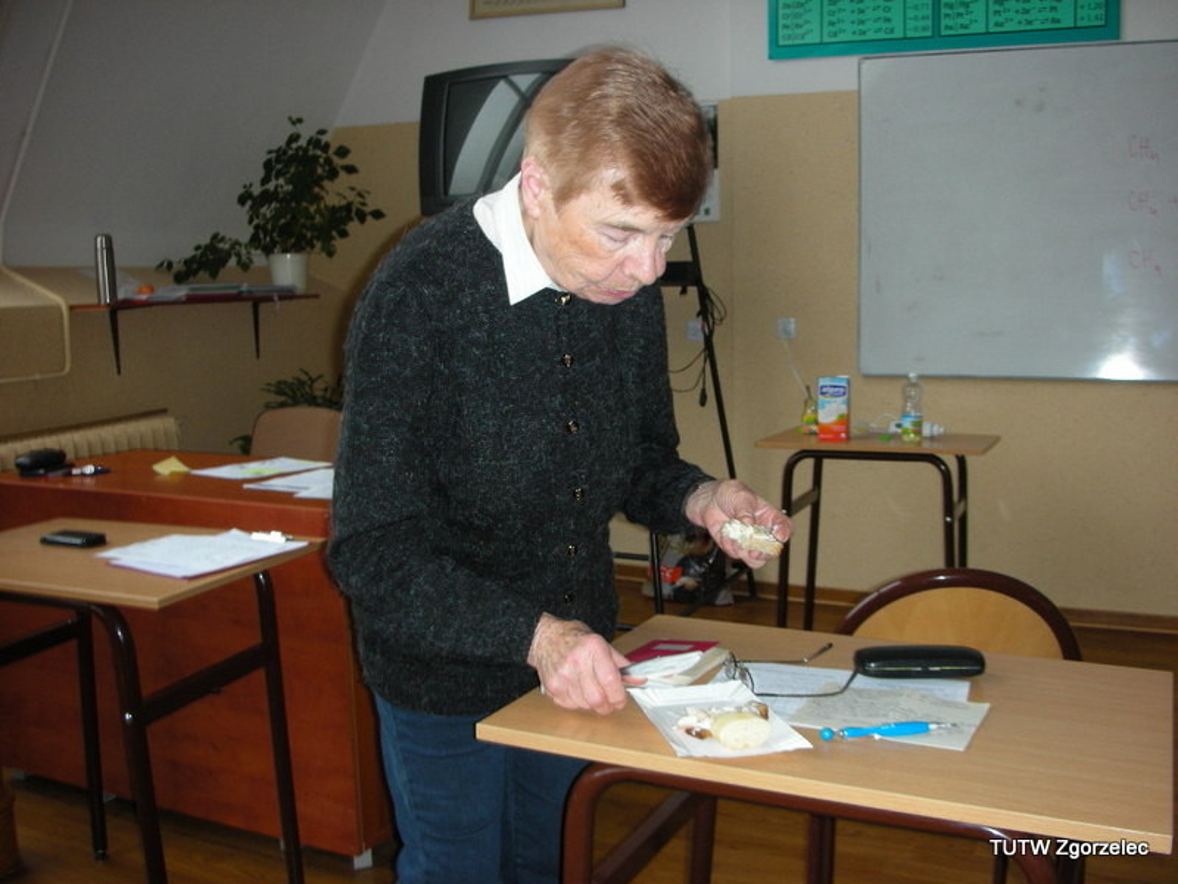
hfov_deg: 52.6
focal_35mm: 35
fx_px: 1191
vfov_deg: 40.7
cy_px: 442
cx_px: 589
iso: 87
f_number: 3
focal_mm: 5.8
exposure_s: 1/60.1
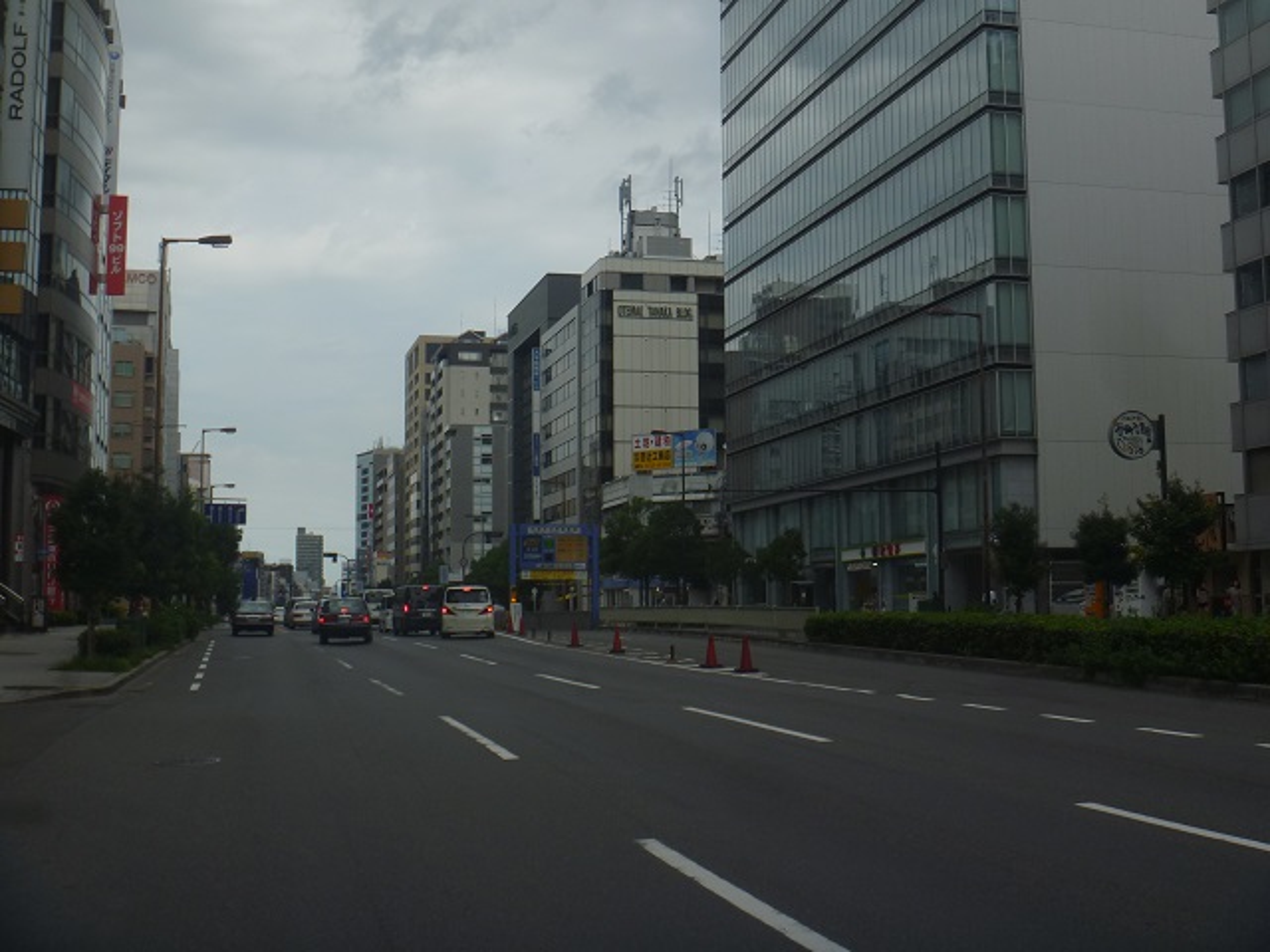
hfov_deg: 42.9
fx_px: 1614
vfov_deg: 32.9
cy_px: 476
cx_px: 635
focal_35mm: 44
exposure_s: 1/320
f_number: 6.3
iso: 80
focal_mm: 7.8
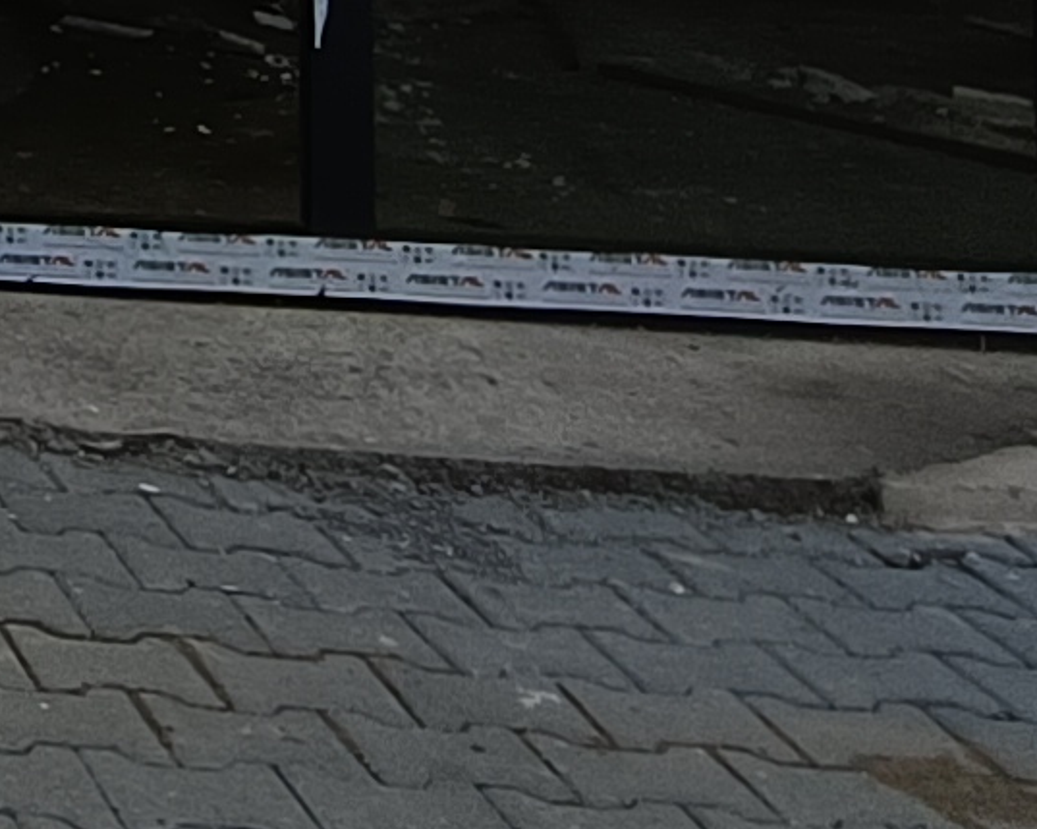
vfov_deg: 13.4
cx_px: -813
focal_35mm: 95
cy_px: -945
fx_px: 2914
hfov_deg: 16.8
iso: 64
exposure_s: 1/971
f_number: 2.2
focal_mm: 2.78
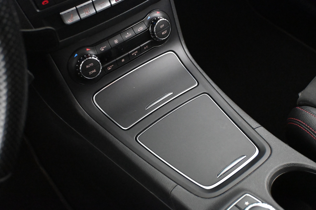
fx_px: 382
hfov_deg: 45.0
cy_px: 105
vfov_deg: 30.8
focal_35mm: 44
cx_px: 158
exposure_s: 1/30
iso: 12800
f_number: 4.8
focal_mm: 29
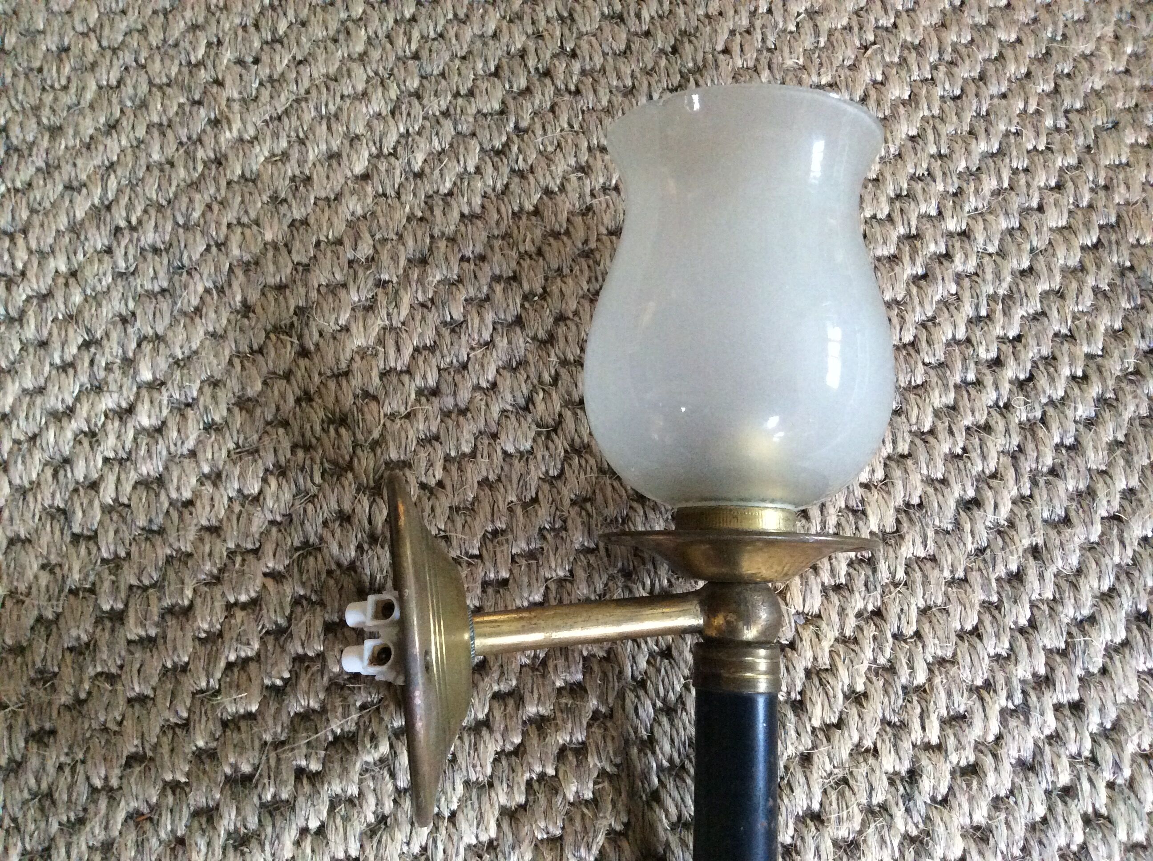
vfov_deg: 44.1
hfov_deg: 56.9
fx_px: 1064
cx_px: 576
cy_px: 430
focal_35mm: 32
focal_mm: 3.3
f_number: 2.4
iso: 320
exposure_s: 1/17
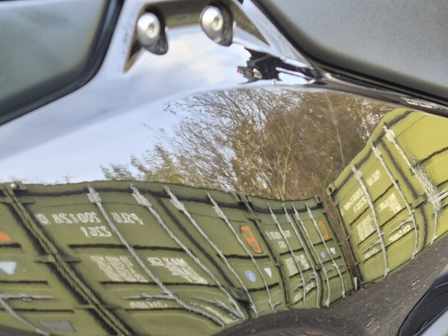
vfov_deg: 23.4
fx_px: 776
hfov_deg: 31.4
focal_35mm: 60
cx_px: 92
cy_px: 334
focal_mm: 5.4
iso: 200
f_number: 1.8
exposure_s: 1/100
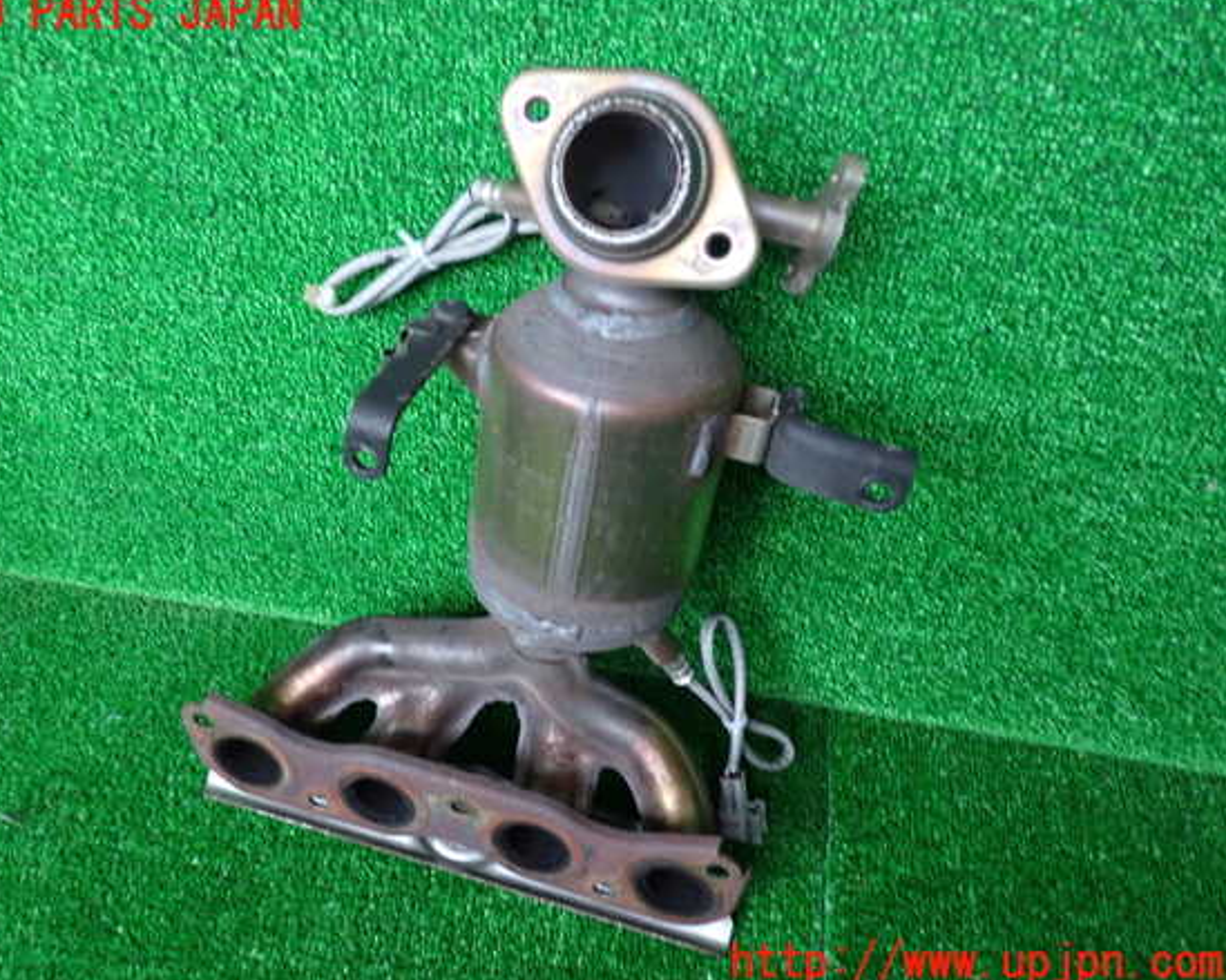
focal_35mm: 32
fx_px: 1161
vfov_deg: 45.8
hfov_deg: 55.6
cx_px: 565
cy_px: 489
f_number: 2.3
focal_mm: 5.4
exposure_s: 1/25
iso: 800
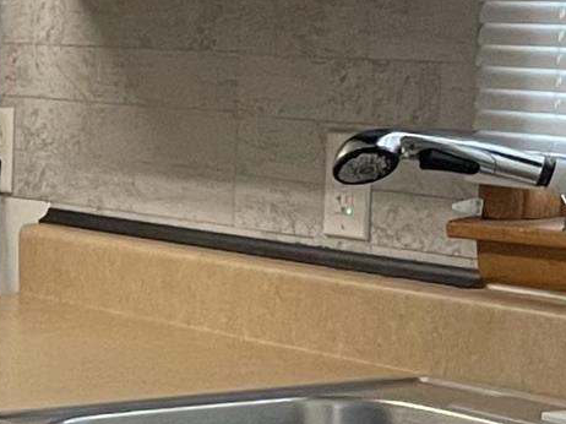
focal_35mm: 173
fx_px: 2827
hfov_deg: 10.2
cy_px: 545
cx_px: -724
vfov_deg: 8.5
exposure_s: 1/60
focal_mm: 4.2
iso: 250
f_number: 1.6
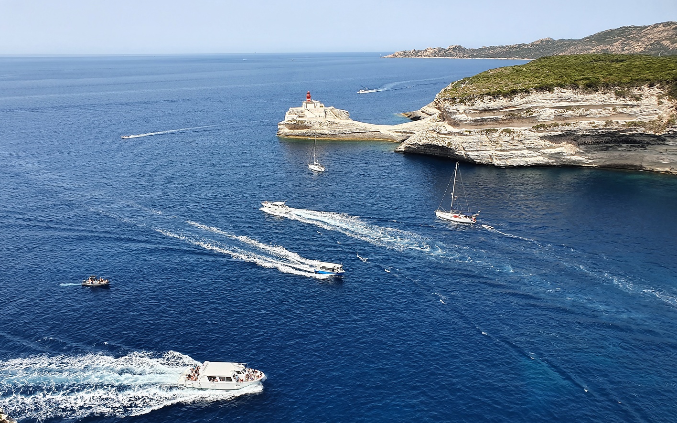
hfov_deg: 66.5
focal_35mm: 28
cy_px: 241
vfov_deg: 44.4
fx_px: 517
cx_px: 337
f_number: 2.4
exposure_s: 1/1020
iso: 50
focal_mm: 4.32
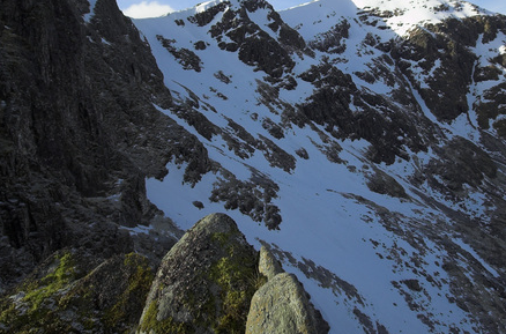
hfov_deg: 73.0
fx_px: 336
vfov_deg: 52.0
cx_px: 306
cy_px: 117
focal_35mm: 24
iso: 200
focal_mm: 10
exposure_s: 1/80
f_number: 9
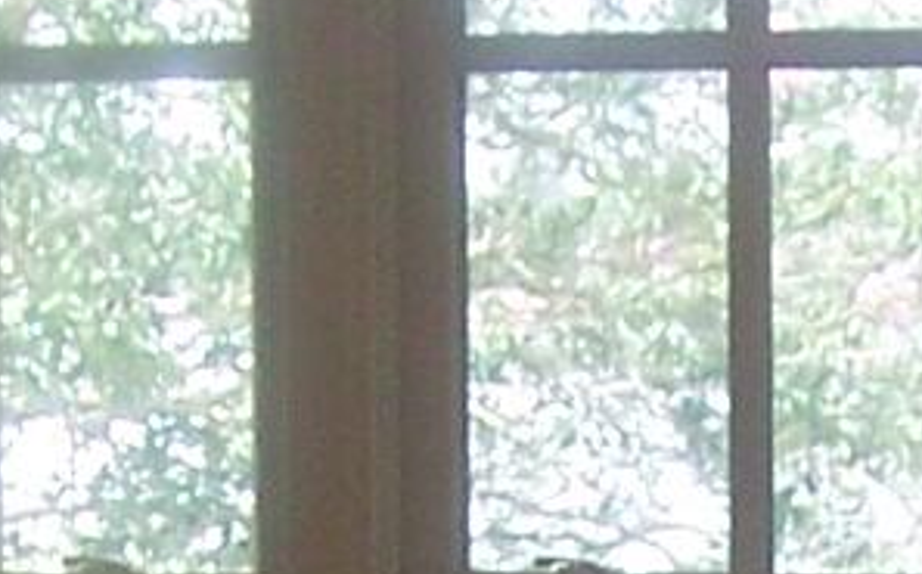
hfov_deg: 6.5
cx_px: 475
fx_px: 8058
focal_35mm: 321
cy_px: 1241
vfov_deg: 4.0
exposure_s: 1/60
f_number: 3.4
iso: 100
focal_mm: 8
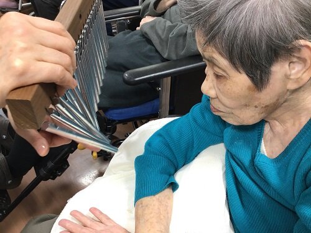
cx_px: 156
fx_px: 279
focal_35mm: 31
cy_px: 116
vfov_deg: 45.4
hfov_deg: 58.4
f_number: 2.4
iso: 100
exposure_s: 1/30
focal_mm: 3.3
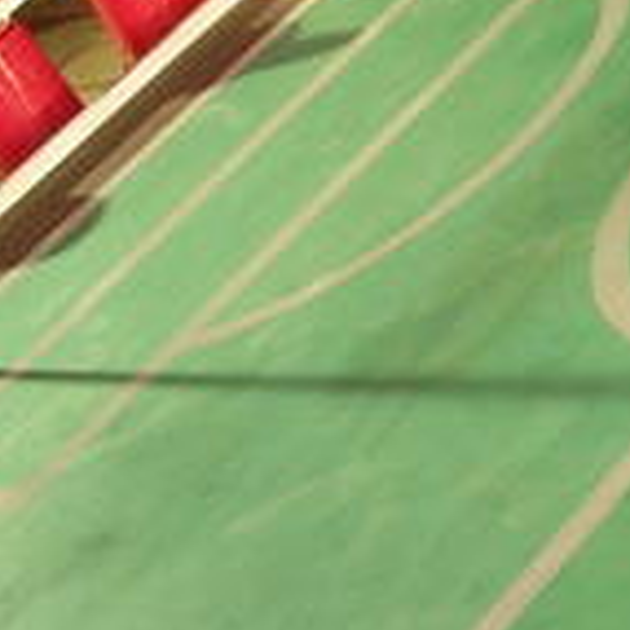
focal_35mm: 150
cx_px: 982
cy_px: 110
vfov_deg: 11.6
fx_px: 3089
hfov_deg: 11.1
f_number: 2.8
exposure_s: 1/68.1
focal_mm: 5.8
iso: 50
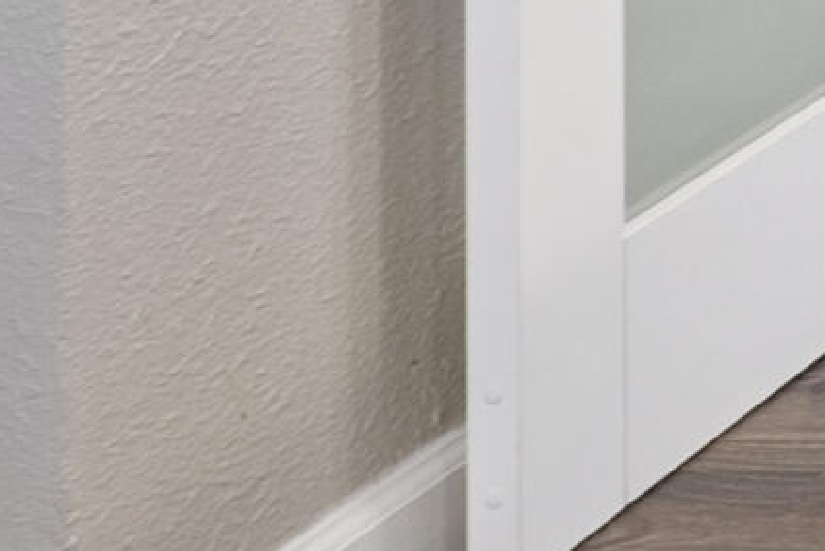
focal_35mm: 124
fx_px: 2833
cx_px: 2795
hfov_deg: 9.8
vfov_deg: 8.7
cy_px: -1210
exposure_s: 1/2
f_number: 9
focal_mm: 17.5
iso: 250
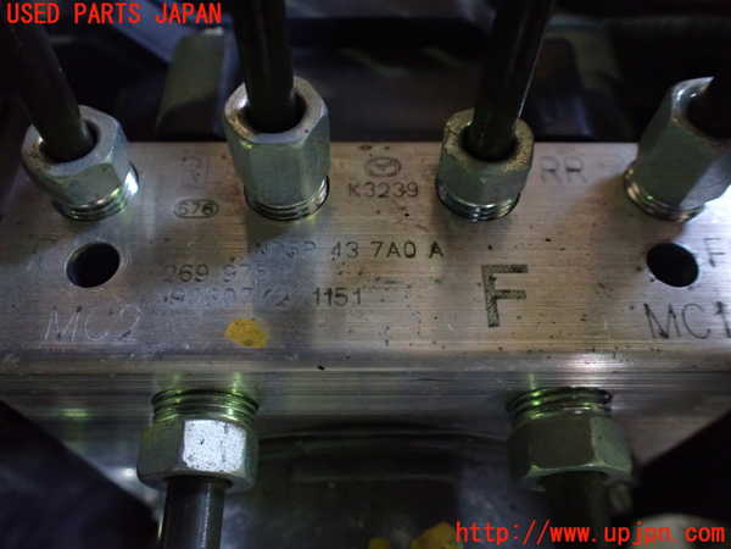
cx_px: 366
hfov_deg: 60.0
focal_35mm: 30
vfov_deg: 46.8
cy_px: 274
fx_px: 634
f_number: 2.3
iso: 1000
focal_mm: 5.4
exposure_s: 1/30
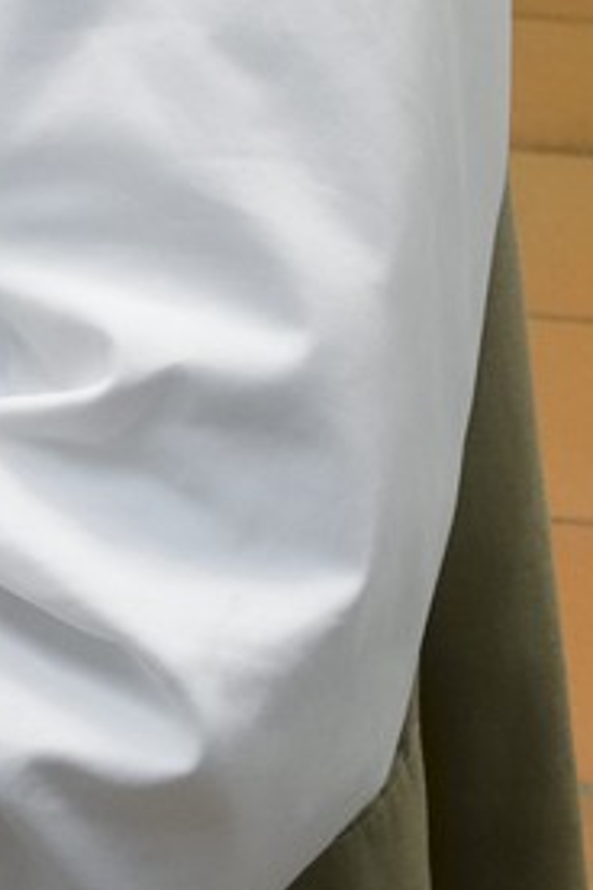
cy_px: -1254
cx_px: -646
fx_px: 3434
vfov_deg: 11.9
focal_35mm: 139
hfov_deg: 9.2
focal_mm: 24
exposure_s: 1/60
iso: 1600
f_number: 7.1
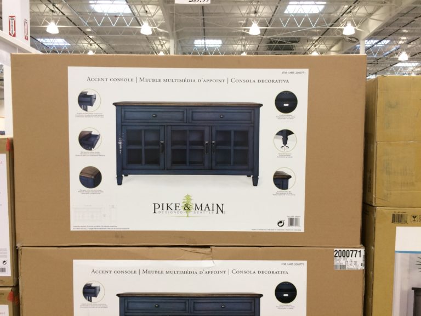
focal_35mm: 29
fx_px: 353
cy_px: 158
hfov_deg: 61.7
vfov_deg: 48.2
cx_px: 210
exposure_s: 1/30
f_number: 2.2
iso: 80
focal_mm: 4.15
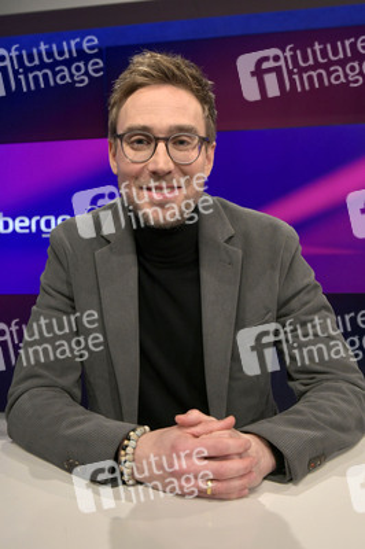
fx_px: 487
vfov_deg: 58.8
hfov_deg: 41.0
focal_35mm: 32
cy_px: 274
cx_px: 182
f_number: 6.3
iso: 1600
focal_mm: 32
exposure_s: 1/200
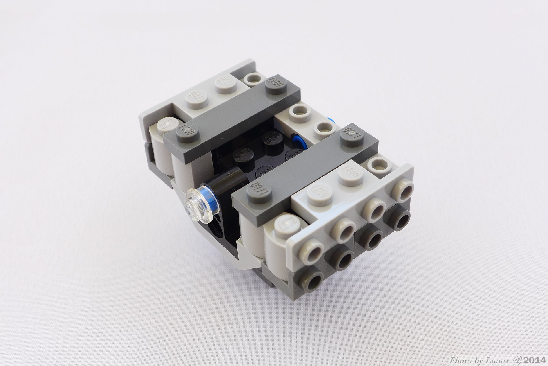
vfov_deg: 27.0
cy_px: 183
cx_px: 274
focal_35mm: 50
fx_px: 761
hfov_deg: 39.6
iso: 80
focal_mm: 9.8
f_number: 4.5
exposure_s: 1/8
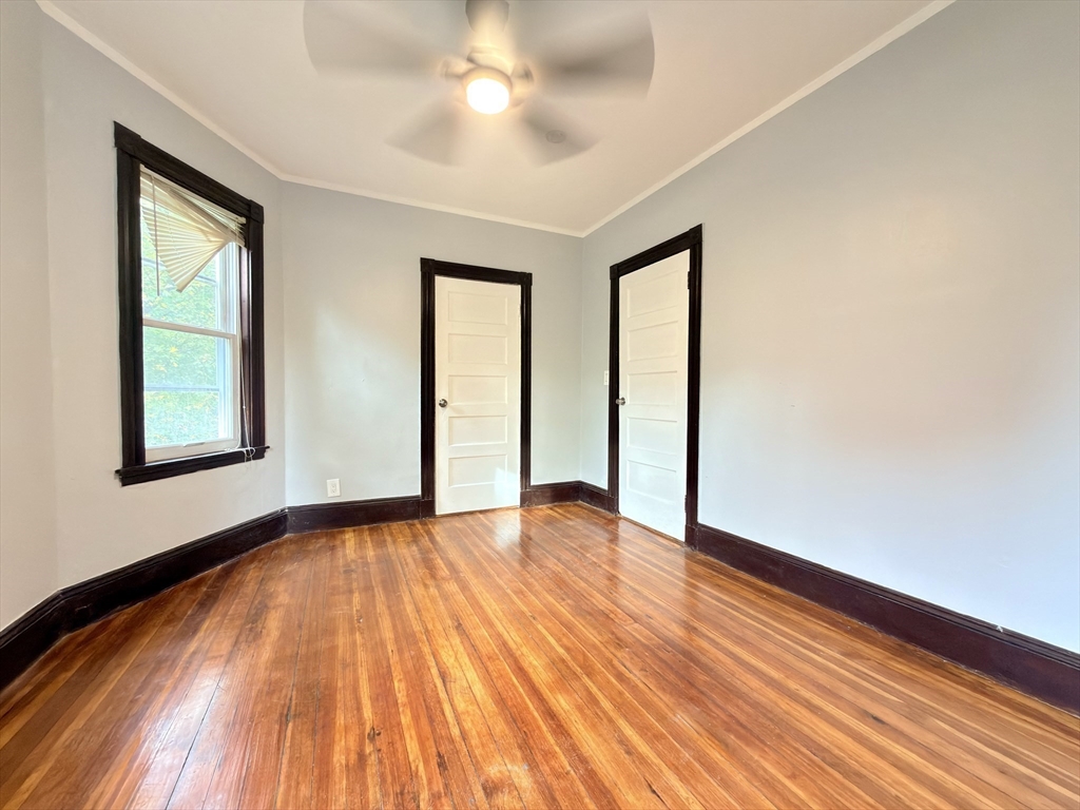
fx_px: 437
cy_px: 405
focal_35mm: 14
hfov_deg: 102.1
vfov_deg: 85.7
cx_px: 540
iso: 200
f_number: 2.2
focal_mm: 2.22
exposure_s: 1/30
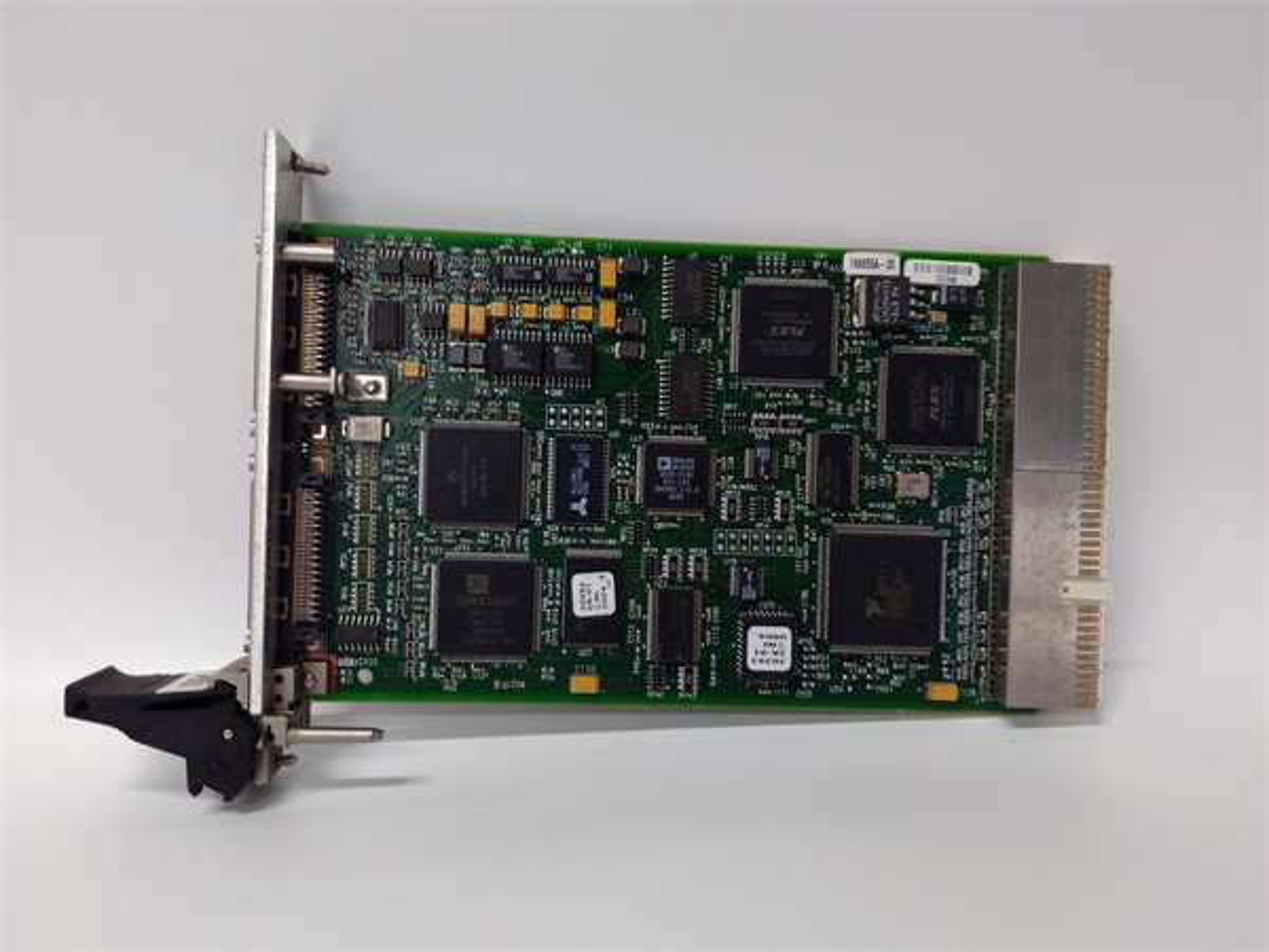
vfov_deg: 51.4
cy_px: 476
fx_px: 990
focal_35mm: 27
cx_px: 634
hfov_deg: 65.3
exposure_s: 1/33
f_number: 2
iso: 231
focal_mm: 3.79
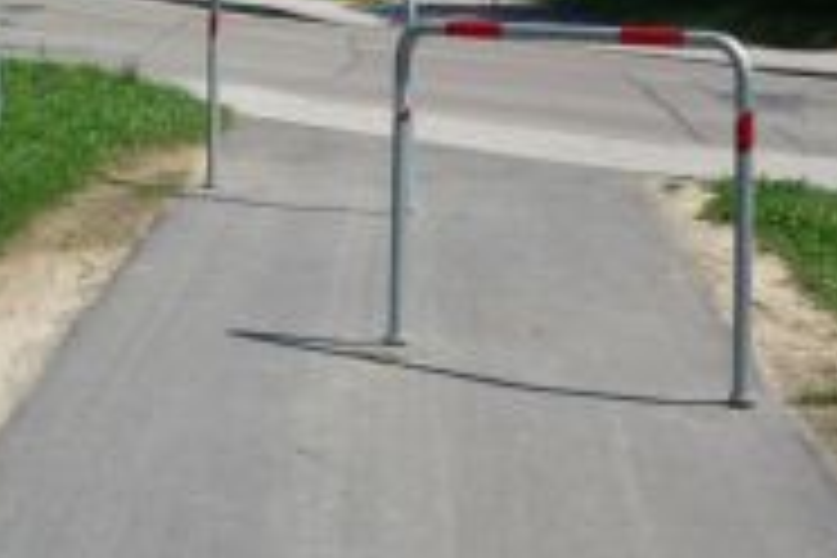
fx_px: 1999
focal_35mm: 86
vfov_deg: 15.3
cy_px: -104
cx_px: 333
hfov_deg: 23.6
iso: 100
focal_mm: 5.2
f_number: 5.6
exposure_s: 1/500
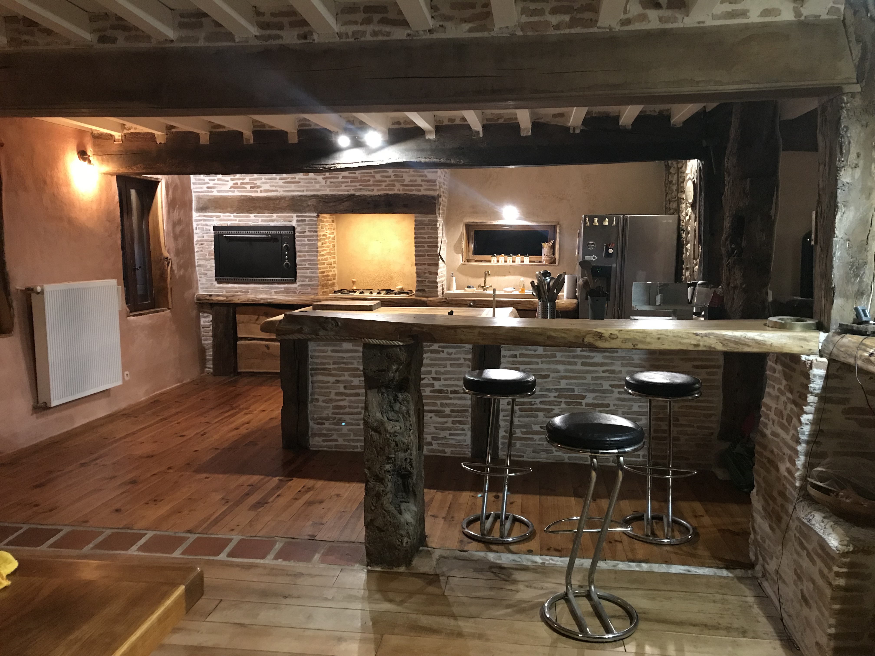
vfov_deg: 49.7
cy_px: 328
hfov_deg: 63.4
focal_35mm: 28
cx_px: 438
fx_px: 708
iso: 100
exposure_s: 1/5
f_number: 1.8
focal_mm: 3.99
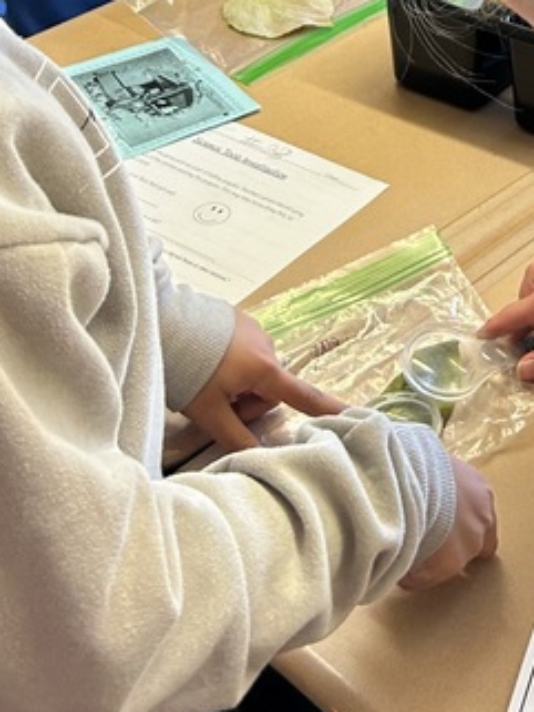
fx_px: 1706
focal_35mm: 83
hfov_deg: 17.2
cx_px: 592
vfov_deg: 22.0
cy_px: -115
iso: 100
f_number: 1.5
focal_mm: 5.7
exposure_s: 1/120
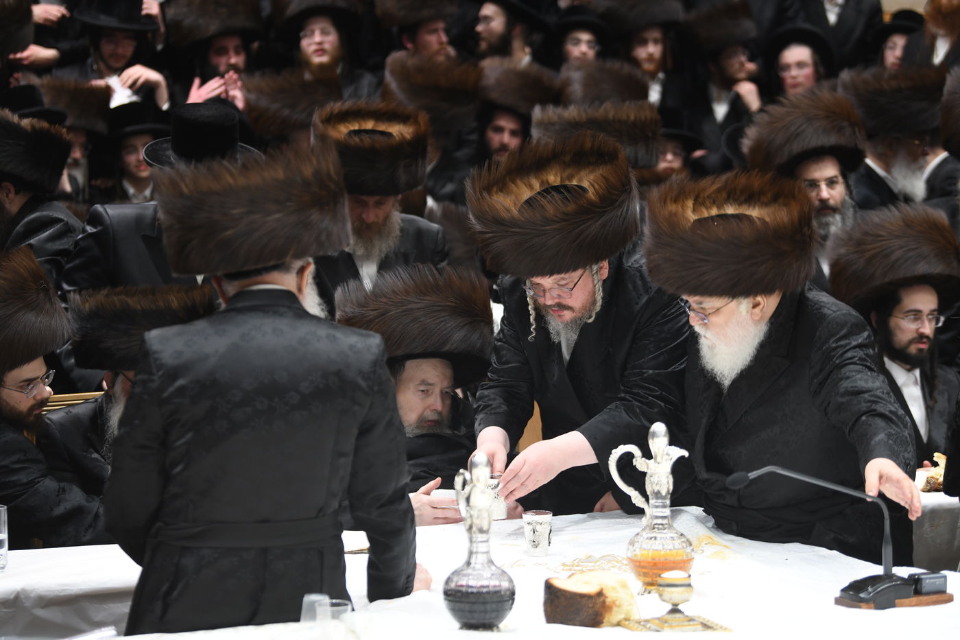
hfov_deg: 20.4
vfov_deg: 13.7
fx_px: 2666
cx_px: 480
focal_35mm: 100
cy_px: 320
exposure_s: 1/80
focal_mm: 100
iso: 500
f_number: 2.8
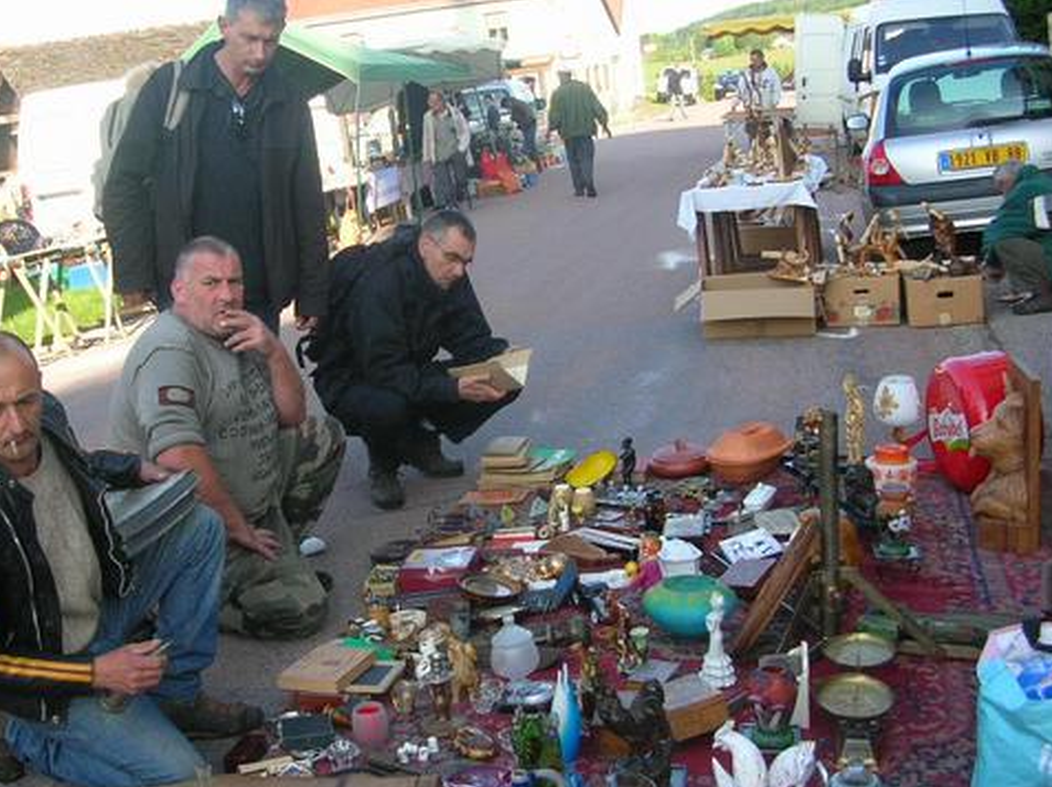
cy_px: 386
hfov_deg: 40.4
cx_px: 476
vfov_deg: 30.8
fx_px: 1427
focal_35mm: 47
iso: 50
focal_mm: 5.8
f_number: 2.8
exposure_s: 1/215
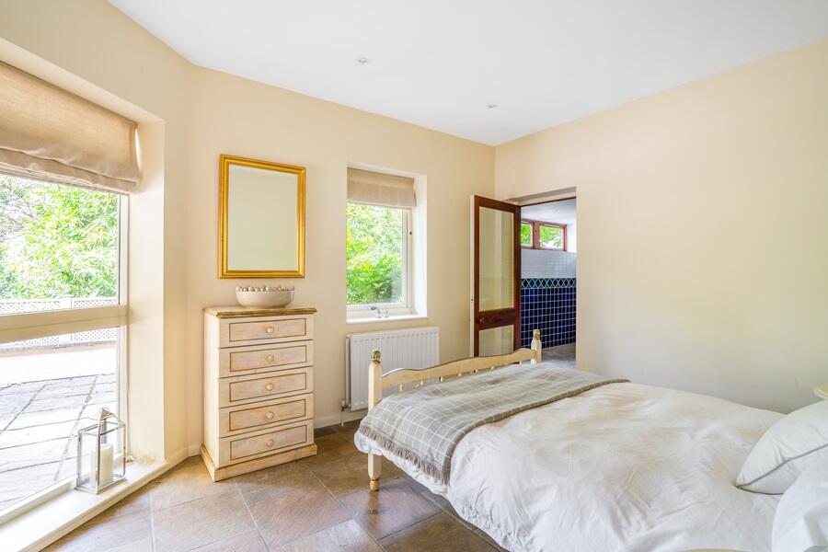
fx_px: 368
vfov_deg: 73.7
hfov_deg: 96.7
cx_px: 414
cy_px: 276
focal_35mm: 16
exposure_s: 1/2.5
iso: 100
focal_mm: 16
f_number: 10
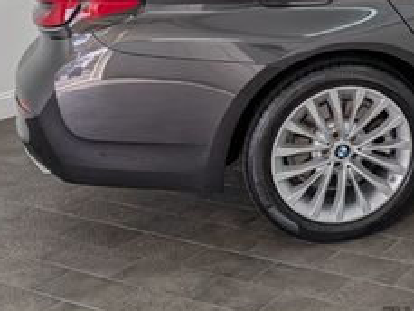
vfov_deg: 20.4
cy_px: -74
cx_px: 557
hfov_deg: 24.7
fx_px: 802
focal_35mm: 67
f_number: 1.68
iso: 20
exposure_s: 1/60
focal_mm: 6.9
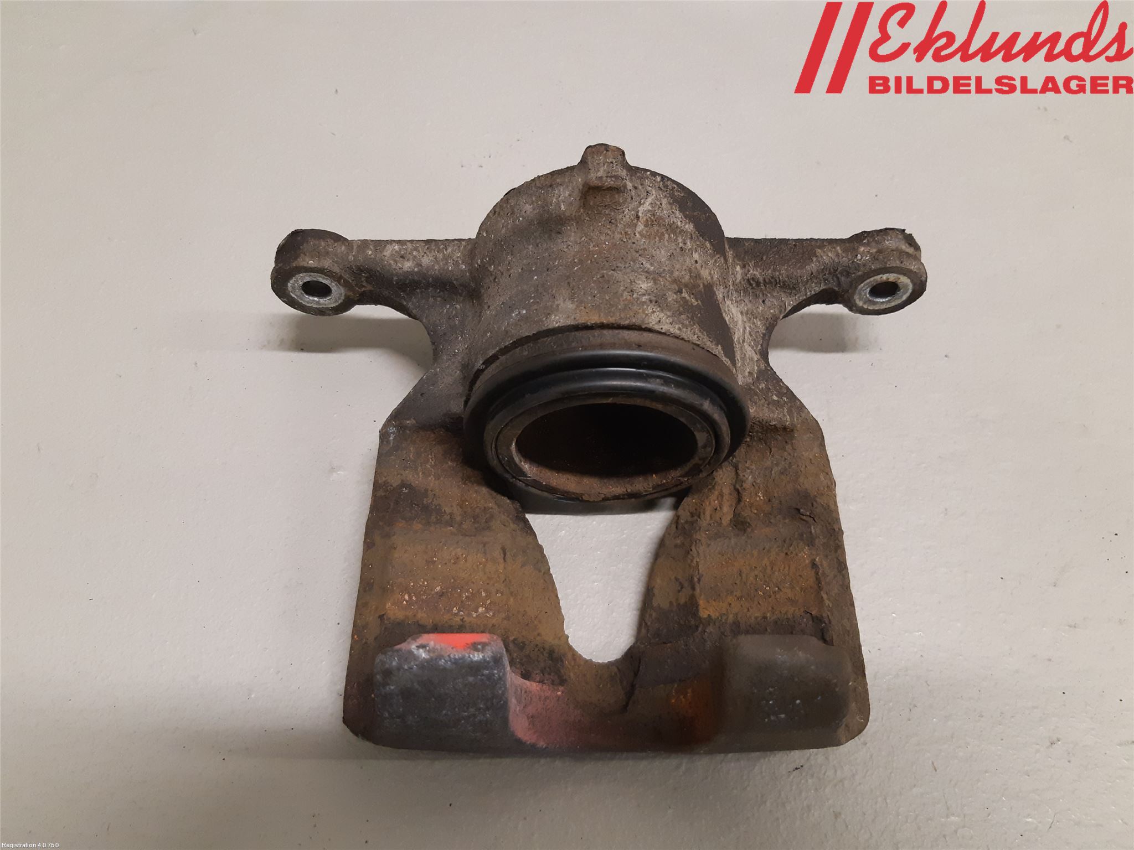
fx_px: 852
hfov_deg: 67.3
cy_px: 425
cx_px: 567
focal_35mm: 26
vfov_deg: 53.1
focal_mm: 3.93
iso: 250
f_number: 1.7
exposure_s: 1/50
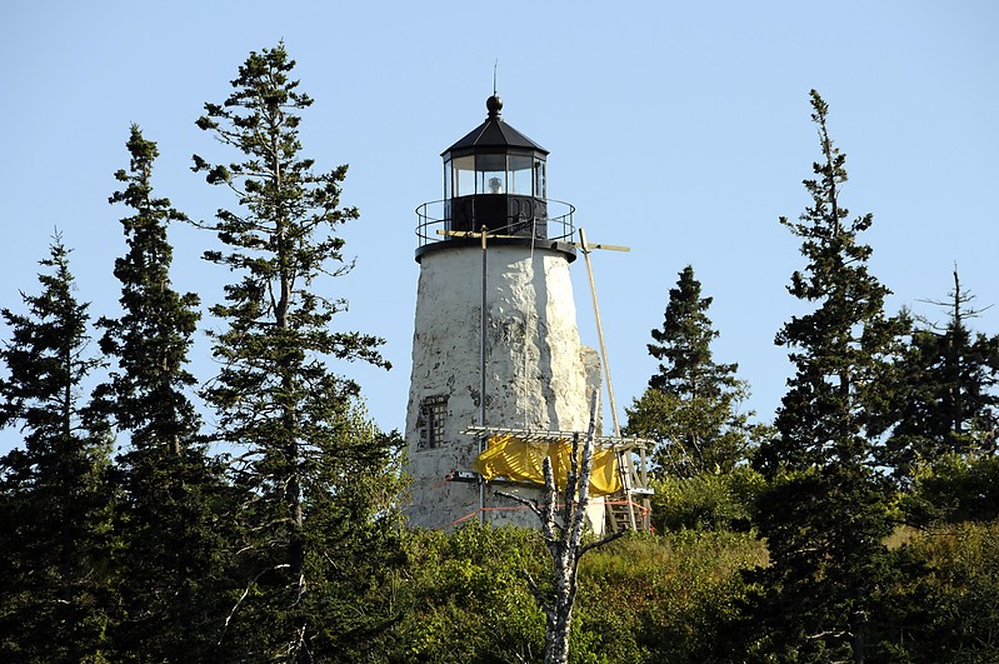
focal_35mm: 255
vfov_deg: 5.4
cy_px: 332
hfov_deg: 8.1
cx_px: 500
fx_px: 7069
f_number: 10
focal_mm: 170
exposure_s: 1/400
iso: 200
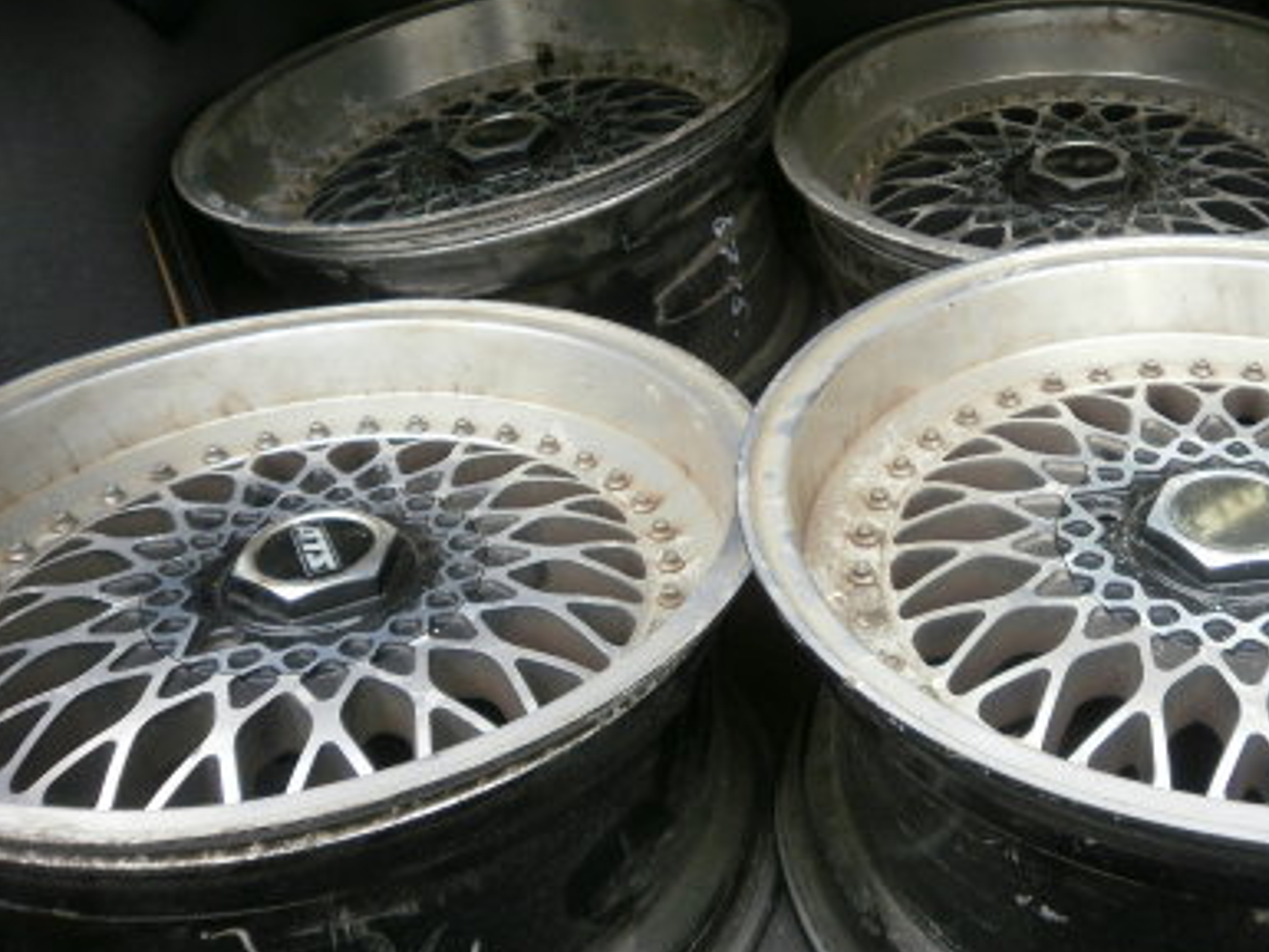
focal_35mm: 36
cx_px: 826
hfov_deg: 50.6
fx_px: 1320
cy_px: 333
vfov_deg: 39.3
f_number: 2.6
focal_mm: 4.65
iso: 100
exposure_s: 1/160
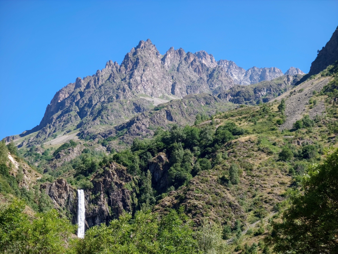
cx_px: 169
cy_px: 127
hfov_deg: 27.4
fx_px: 694
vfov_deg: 20.7
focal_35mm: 71
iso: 64
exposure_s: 1/200
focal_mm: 13.3
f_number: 2.6
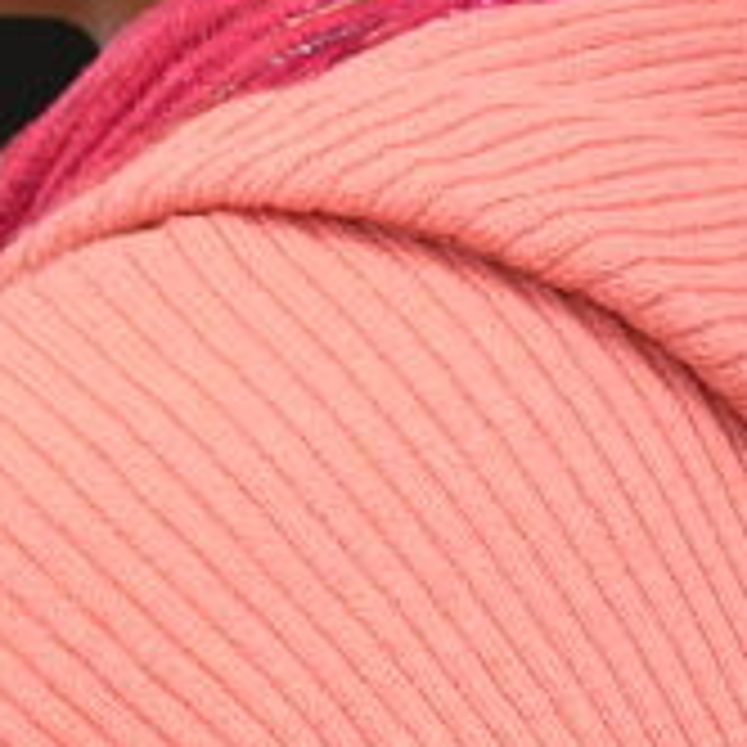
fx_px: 8838
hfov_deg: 4.7
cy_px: 101
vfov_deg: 4.8
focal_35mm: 362
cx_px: -882
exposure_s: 1/100
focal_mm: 46
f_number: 5.6
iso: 1600
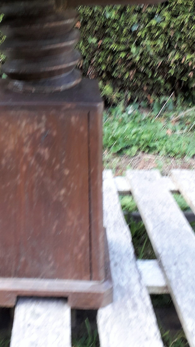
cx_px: 37
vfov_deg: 54.9
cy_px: 139
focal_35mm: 36
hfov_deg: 31.9
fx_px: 331
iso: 50
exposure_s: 1/50
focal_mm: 3.6
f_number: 1.9
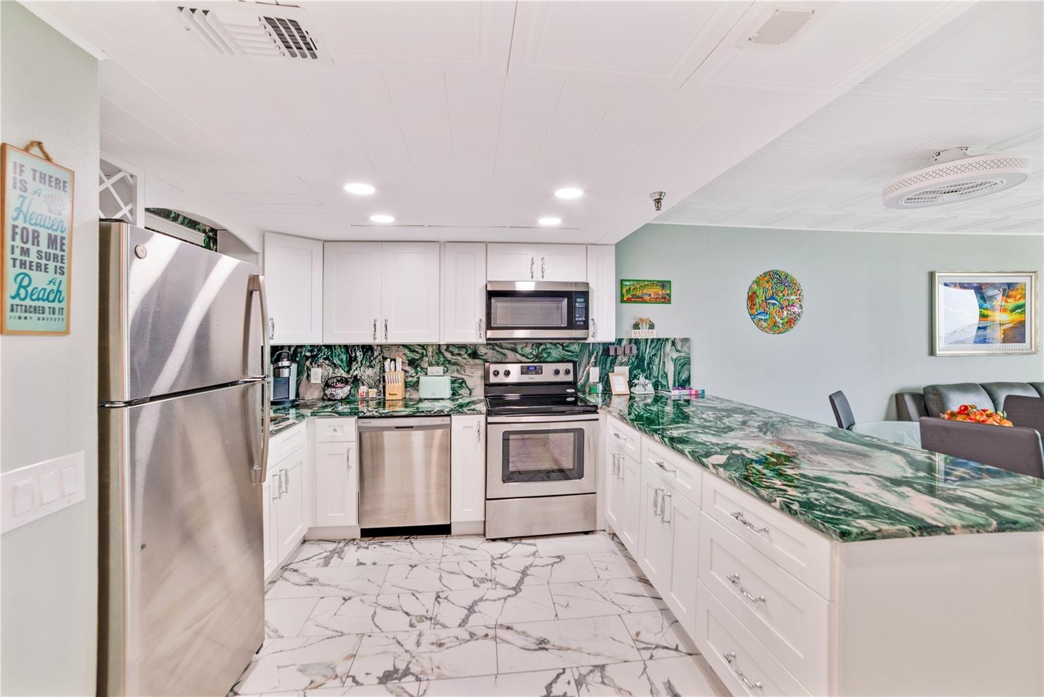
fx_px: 406
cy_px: 348
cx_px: 522
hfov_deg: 104.2
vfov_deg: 81.2
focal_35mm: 14
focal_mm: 14
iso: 100
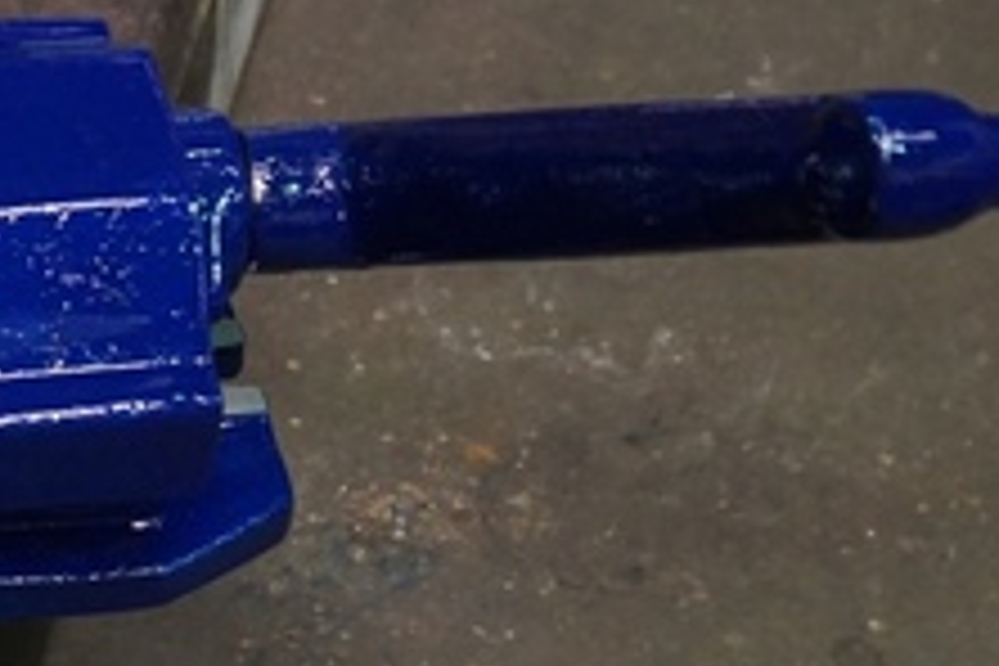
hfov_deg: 23.5
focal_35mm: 78
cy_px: 446
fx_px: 2164
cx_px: -234
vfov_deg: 17.4
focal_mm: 16
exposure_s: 1/160
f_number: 3.5
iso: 2000
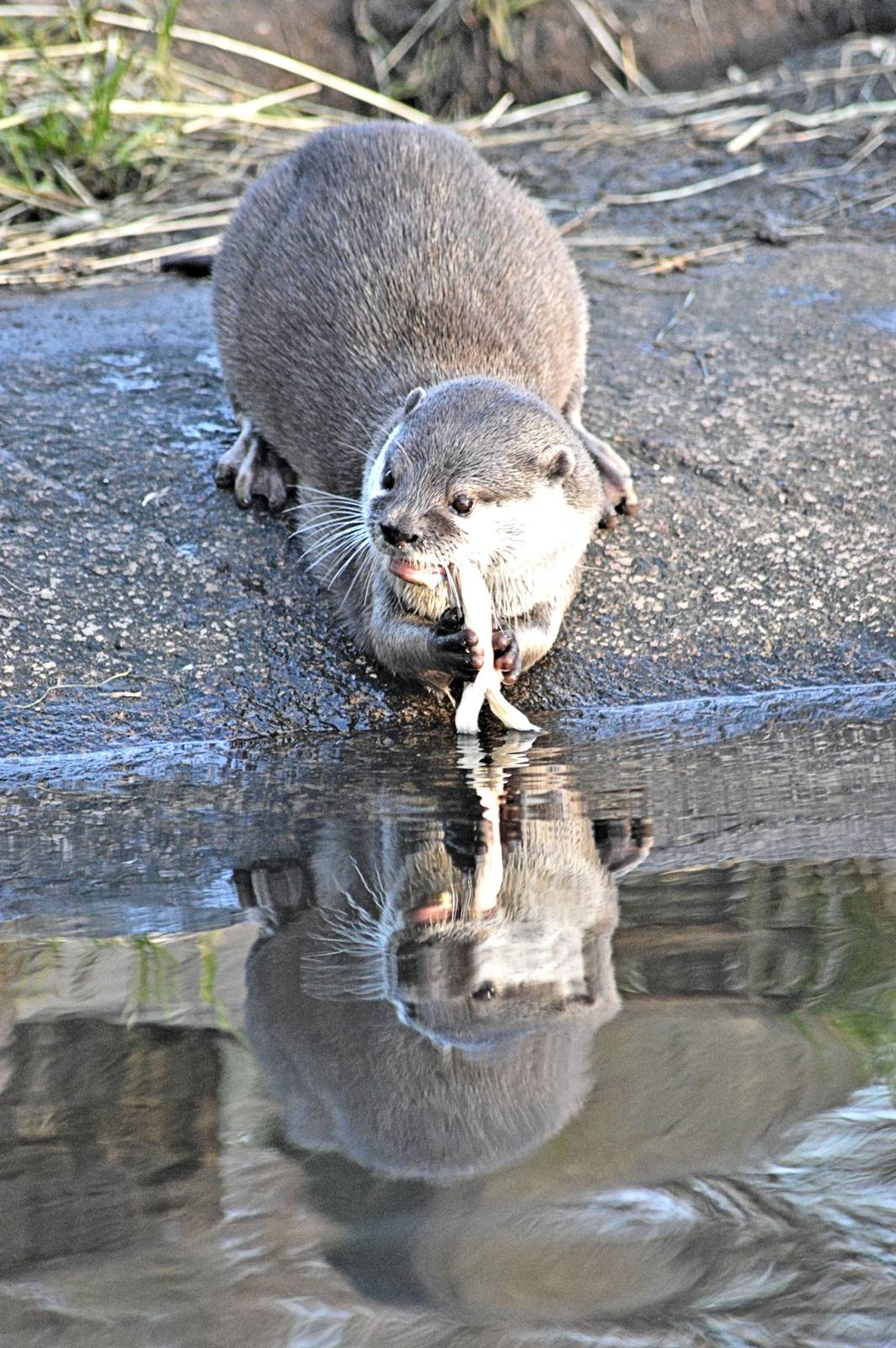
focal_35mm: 405
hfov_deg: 3.4
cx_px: 448
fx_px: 15145
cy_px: 674
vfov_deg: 5.1
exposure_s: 1/320
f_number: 5.6
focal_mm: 270
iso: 3200
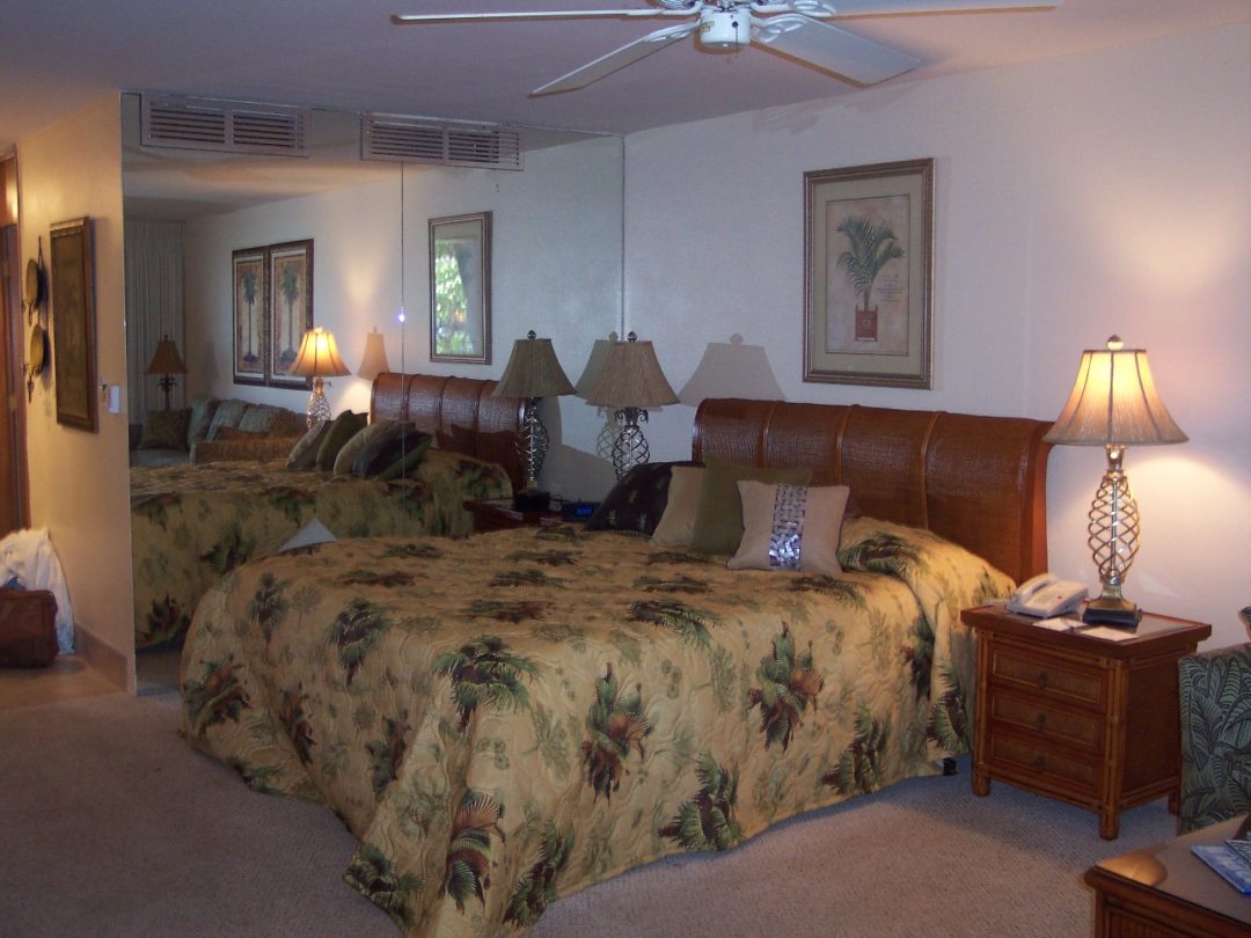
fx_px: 1373
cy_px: 469
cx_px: 626
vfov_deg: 37.7
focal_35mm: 38
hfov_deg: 49.0
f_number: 2.8
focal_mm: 8
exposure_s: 1/30
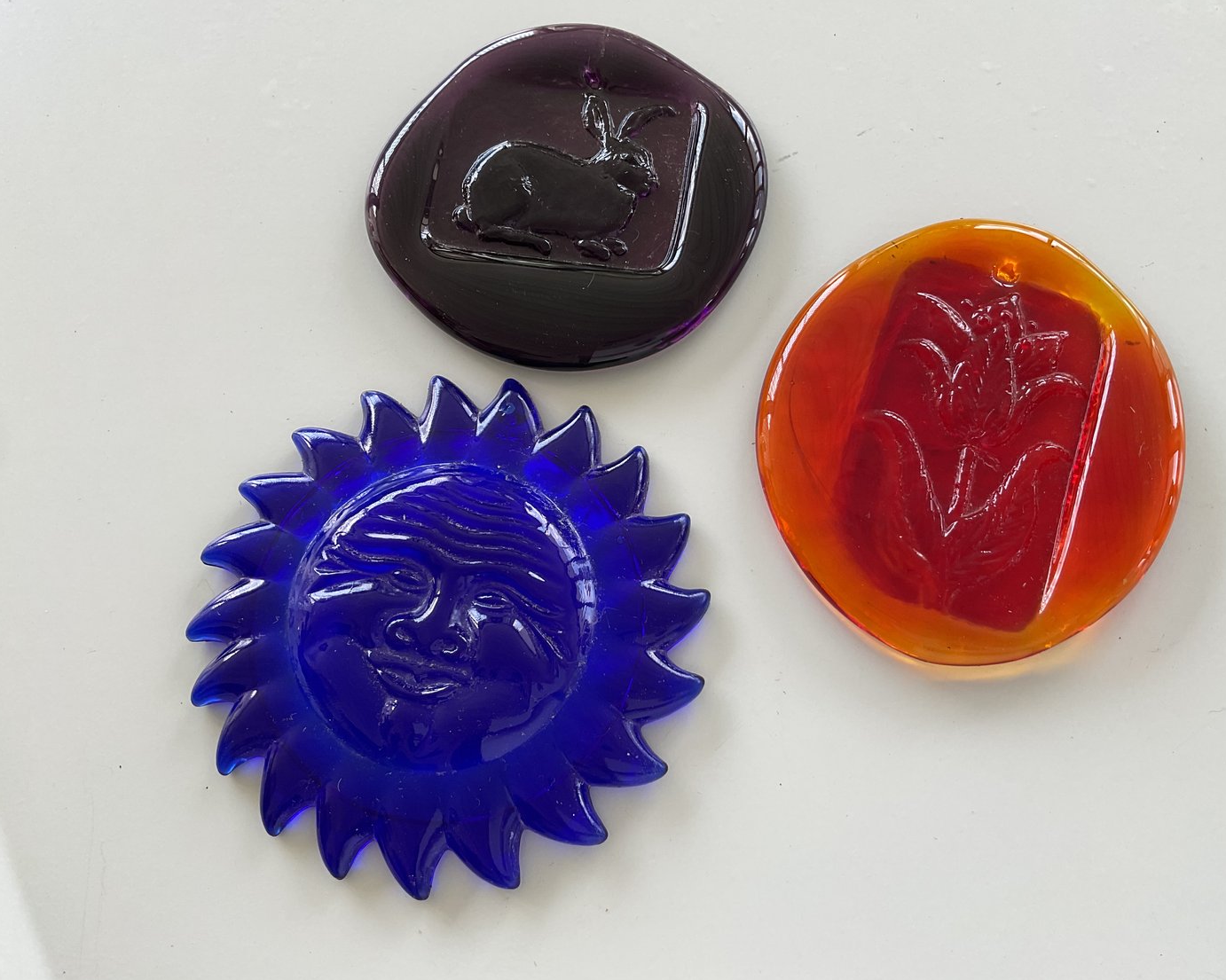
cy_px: 486
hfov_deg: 57.1
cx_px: 652
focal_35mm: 31
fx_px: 1125
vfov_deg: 47.1
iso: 32
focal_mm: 3
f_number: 1.8
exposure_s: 1/120
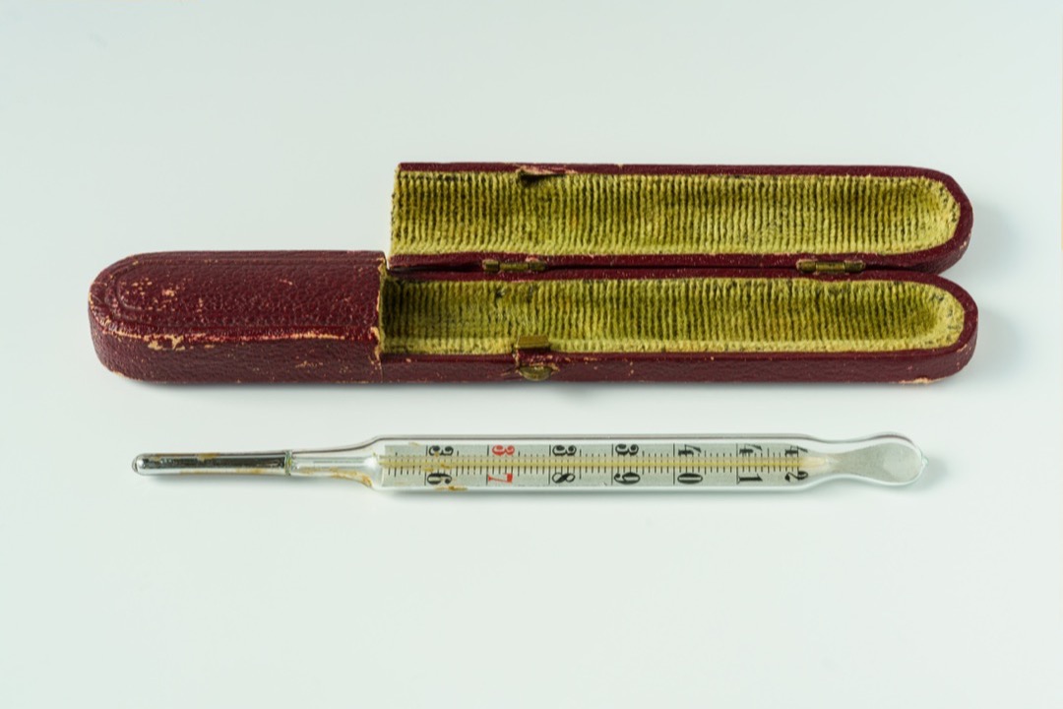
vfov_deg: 15.2
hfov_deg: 22.6
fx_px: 2657
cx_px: 532
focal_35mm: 90
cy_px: 354
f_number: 11
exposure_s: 1/100
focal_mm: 90
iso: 100
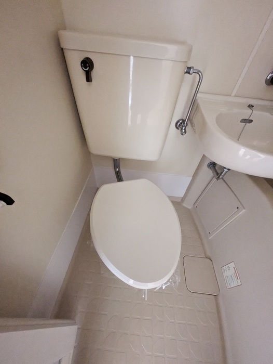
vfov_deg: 102.0
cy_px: 182
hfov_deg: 85.7
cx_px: 136
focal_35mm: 14
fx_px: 147
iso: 3579
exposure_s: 1/20
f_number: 2.2
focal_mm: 1.83
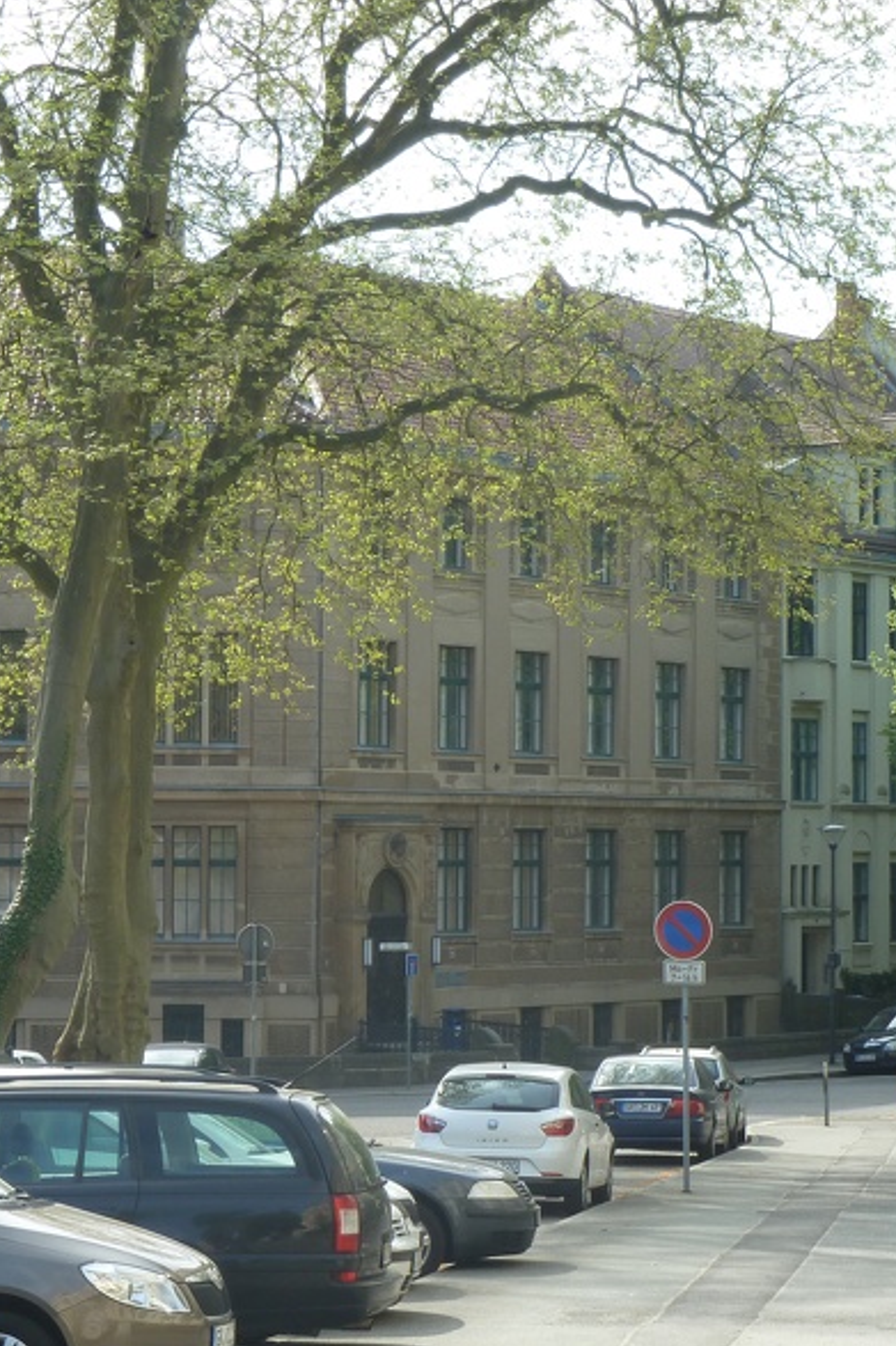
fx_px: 3773
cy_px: 670
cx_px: 440
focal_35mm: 101
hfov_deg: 13.5
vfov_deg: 20.2
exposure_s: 1/125
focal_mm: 11.9
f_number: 4.1
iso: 80
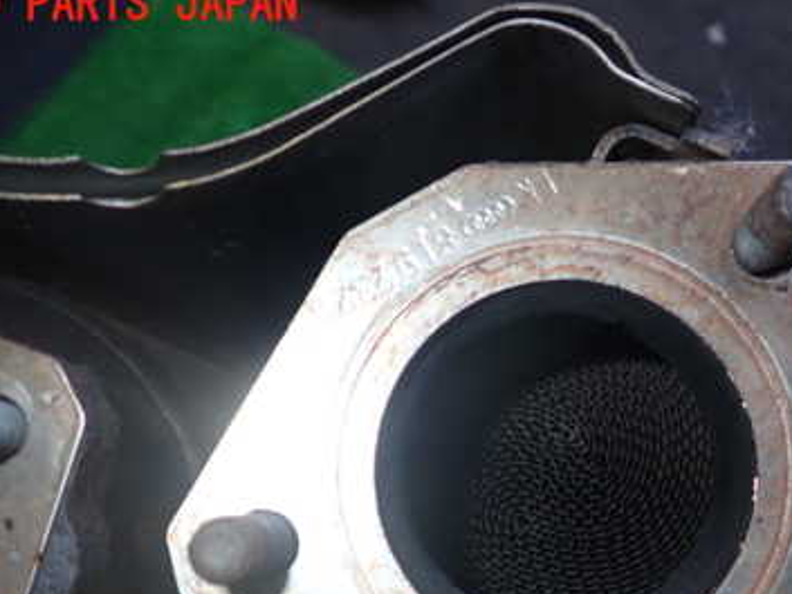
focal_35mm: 51
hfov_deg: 36.8
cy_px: 482
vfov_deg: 27.9
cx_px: 563
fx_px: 1167
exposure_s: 1/30
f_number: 6.3
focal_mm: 5.4
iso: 200
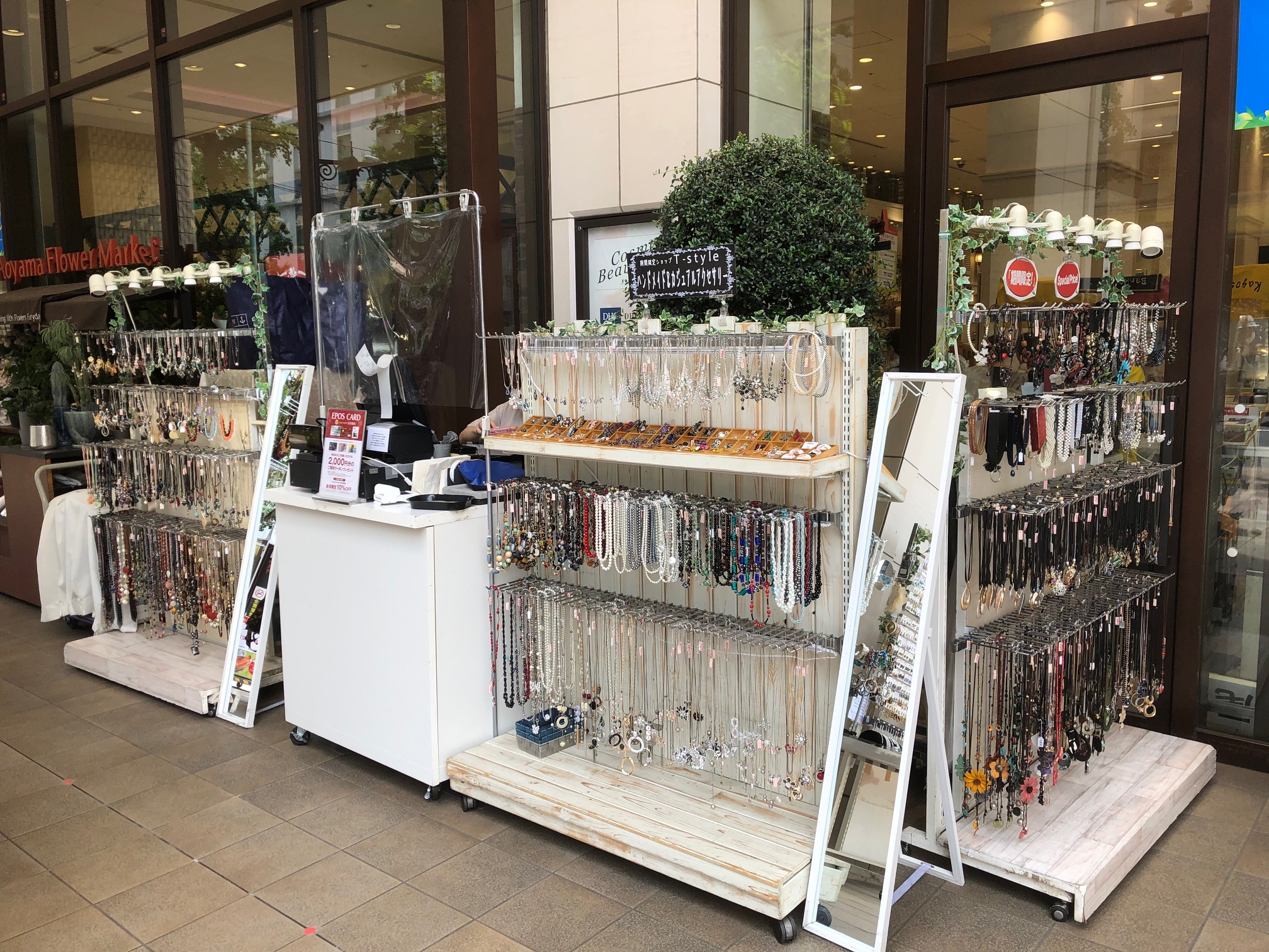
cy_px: 476
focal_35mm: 28
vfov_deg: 49.7
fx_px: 1026
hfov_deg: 63.4
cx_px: 634
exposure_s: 1/291
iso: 20
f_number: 1.8
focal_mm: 3.99
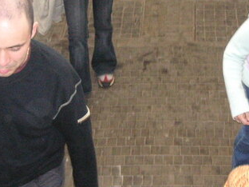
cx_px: 174
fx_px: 683
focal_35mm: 95
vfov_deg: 15.5
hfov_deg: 20.5
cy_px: 50
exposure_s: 1/45
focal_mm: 6.1
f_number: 2.8
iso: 160
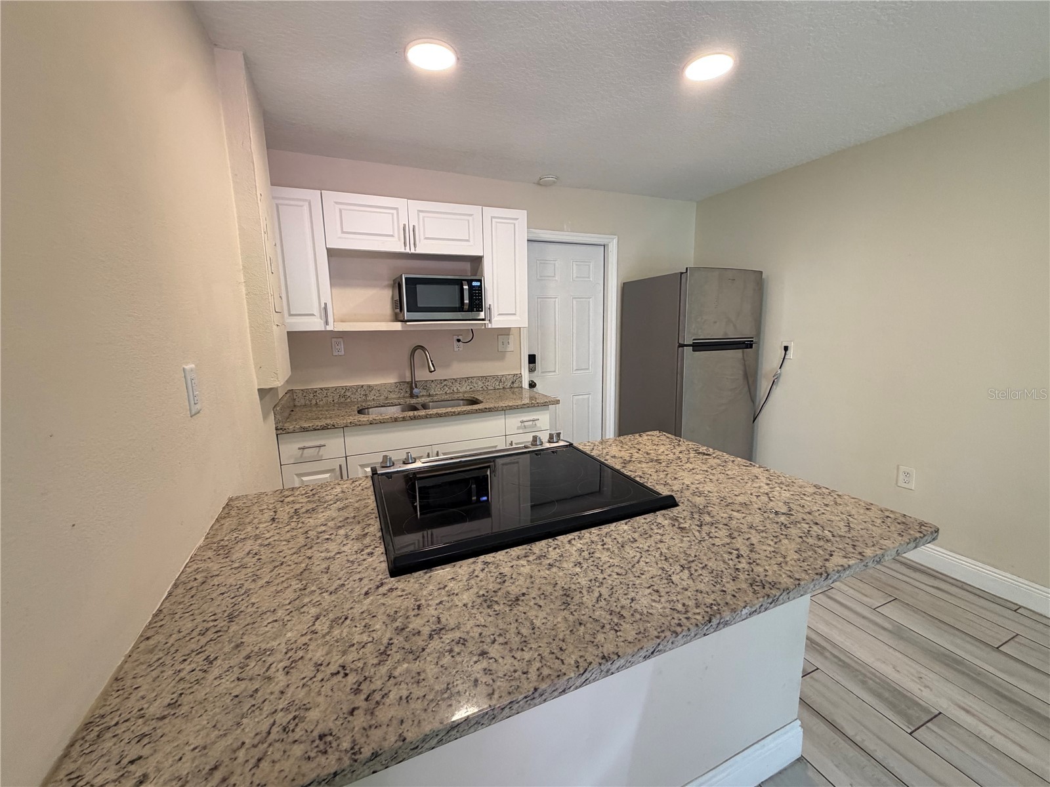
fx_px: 425
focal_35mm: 14
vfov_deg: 85.7
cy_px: 394
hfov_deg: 102.1
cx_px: 525
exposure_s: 1/60
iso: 200
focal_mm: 2.22
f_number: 2.2
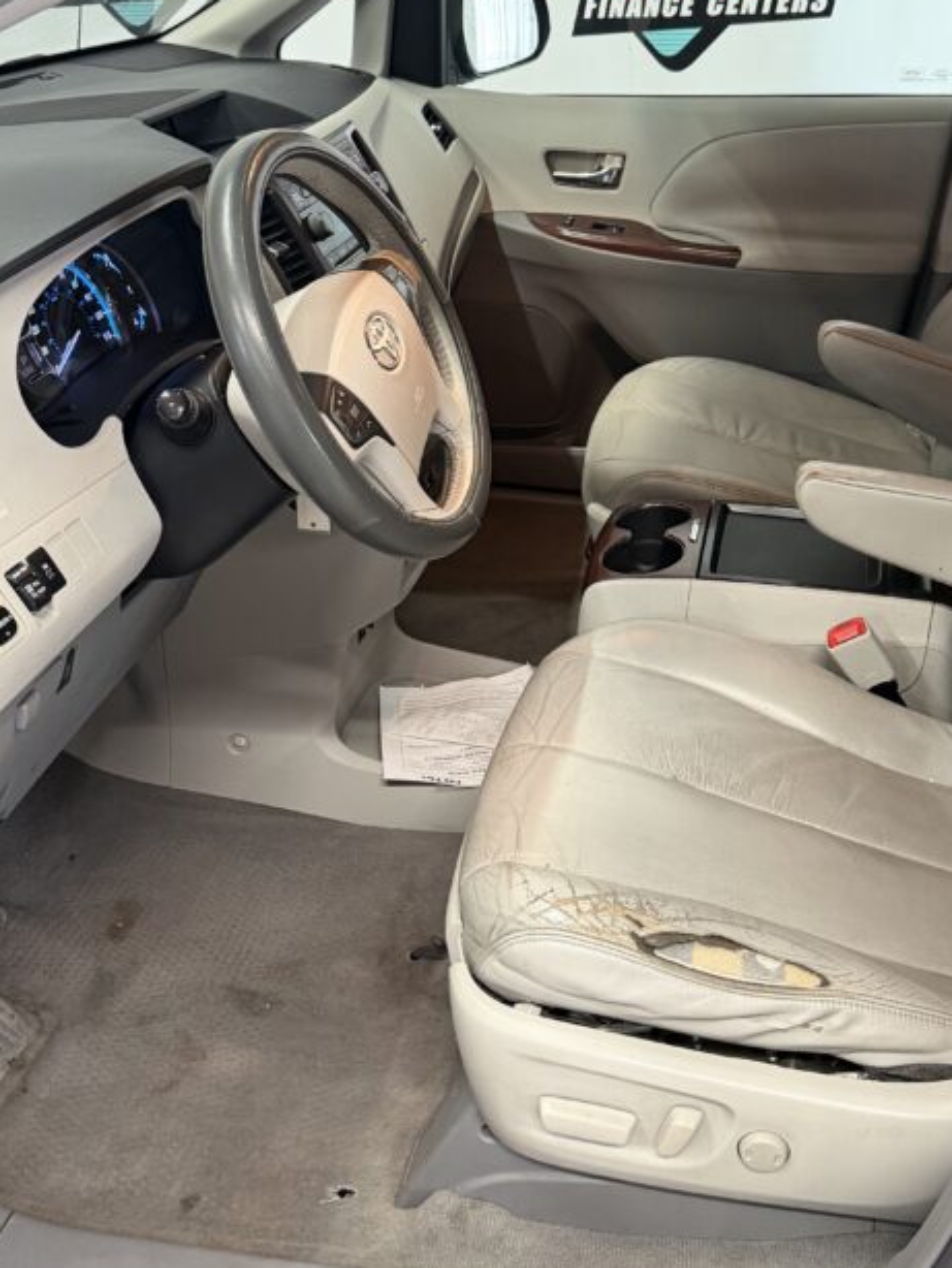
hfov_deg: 35.7
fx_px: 1466
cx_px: 626
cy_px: 502
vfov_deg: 46.5
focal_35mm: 40
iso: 400
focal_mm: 6.76
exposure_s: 1/60
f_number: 1.78
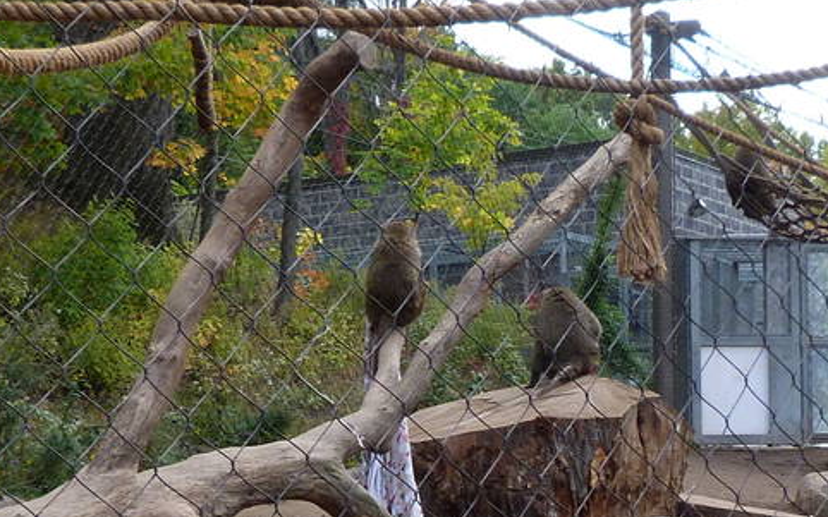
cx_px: 392
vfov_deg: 14.6
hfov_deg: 23.6
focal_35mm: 88
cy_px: 515
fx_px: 1985
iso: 80
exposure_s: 1/160
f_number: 4
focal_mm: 4.5
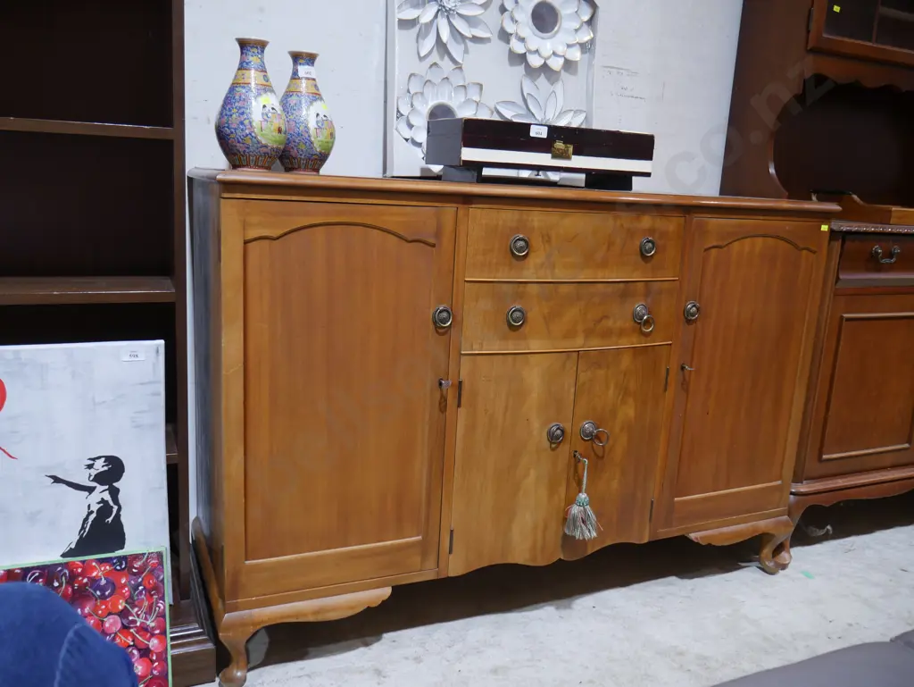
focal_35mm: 28
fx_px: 740
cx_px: 457
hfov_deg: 63.4
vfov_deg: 49.8
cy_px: 344
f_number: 3.5
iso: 400
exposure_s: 1/60
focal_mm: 14
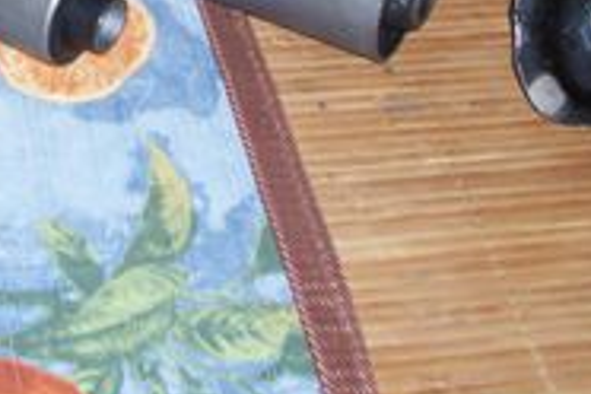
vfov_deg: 10.1
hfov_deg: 15.7
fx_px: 2118
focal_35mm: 129
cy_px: -280
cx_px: 73
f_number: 4.5
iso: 140
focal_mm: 5.9
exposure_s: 1/64
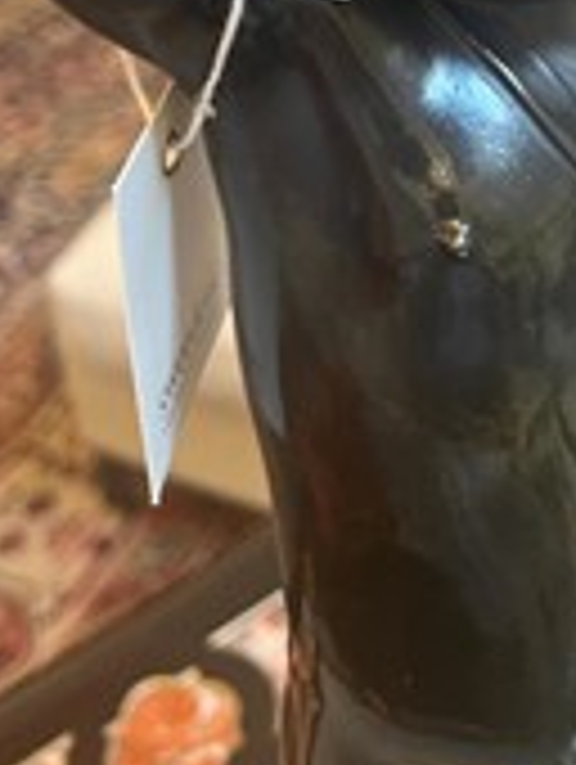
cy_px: -32
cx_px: 558
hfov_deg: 23.2
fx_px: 1350
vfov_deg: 29.2
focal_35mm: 61
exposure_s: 1/50
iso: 200
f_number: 1.6
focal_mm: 5.1
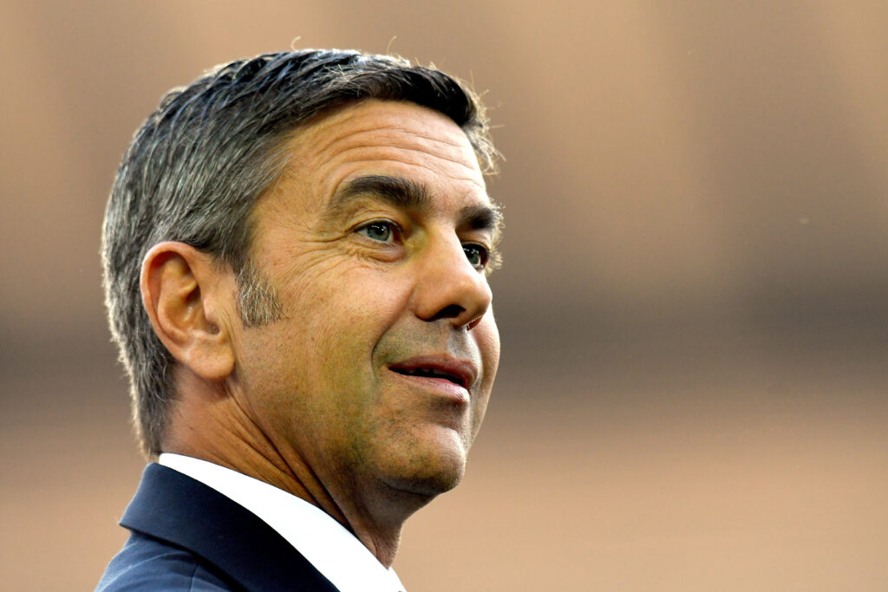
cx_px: 444
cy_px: 296
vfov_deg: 2.3
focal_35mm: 600
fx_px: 14801
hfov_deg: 3.4
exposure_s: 1/640
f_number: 4.5
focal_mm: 400
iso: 1250
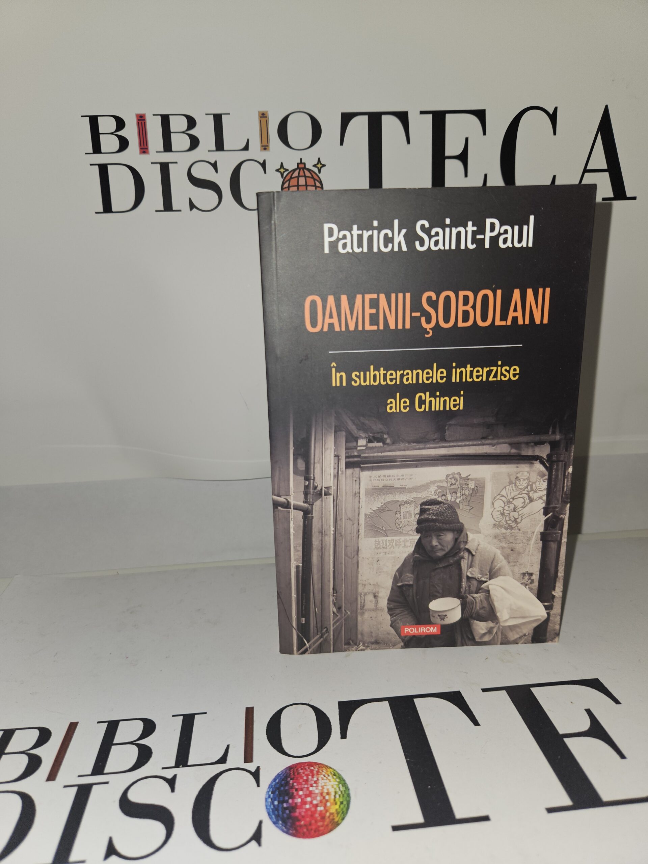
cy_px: 432
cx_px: 324
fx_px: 574
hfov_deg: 58.9
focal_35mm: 23
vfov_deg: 73.9
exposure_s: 1/83
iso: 25
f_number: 1.8
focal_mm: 5.4
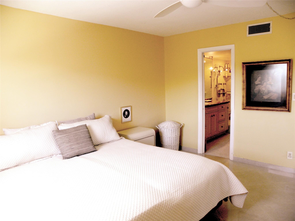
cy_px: 110
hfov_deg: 67.3
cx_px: 148
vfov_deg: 53.1
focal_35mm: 26
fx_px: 222
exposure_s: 1/40
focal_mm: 4.6
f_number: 2.8
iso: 80
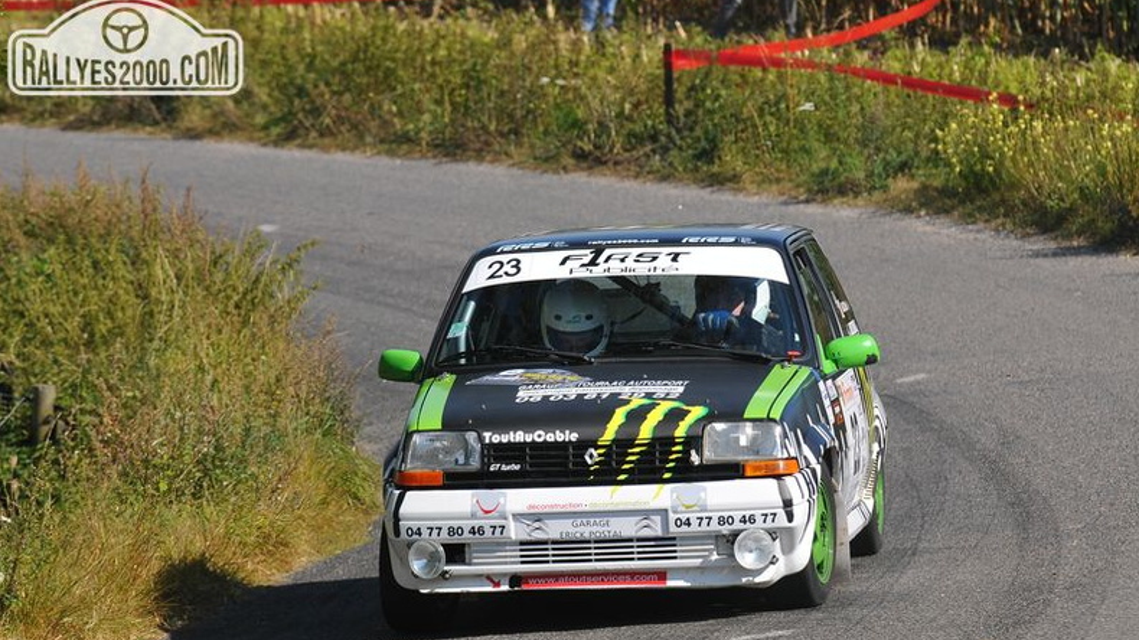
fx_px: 10448
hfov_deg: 6.2
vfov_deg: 3.5
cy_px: 364
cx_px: 570
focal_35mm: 346
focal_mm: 220
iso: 250
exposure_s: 1/800
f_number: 9
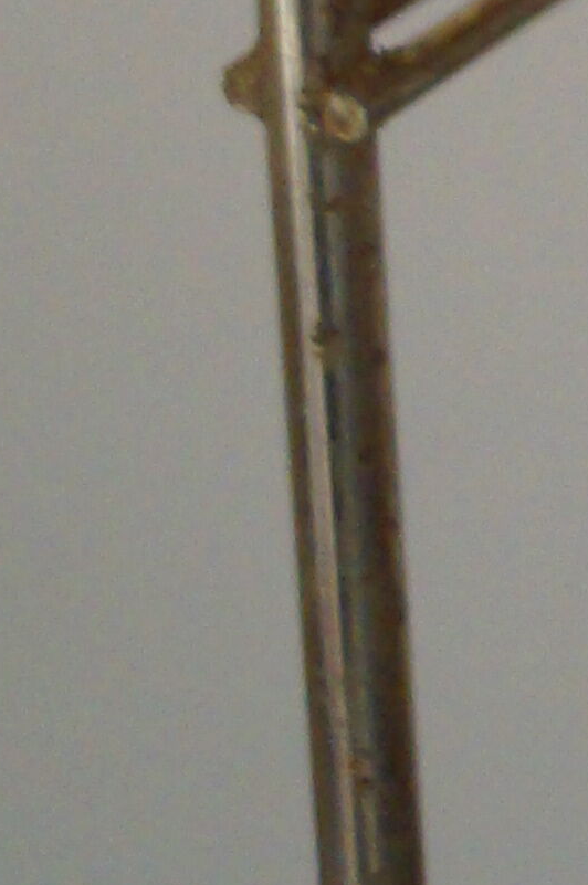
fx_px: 4519
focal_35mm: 184
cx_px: 1719
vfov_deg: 9.6
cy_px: -1398
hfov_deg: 6.8
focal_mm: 20
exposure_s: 1/60
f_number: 4
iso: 2000
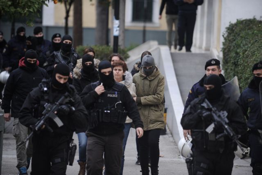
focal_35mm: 200
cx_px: 131
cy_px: 88
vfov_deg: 6.9
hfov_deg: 10.3
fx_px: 1455
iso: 1000
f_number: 2.8
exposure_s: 1/500
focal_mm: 200
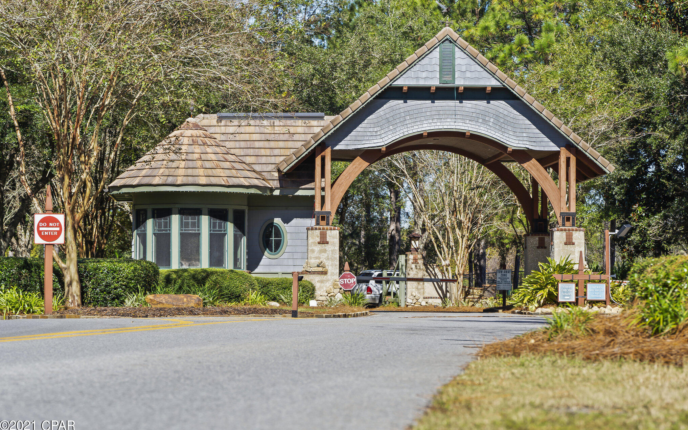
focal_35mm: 118
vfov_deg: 11.1
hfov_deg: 17.7
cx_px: 344
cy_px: 216
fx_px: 2212
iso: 100
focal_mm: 115
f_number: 8
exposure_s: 1/400
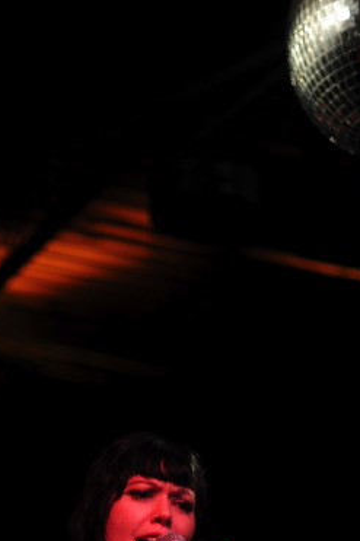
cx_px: 117
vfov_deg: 20.8
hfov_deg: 14.1
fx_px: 1456
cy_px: 442
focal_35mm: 97
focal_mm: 50
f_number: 1.6
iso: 280
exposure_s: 1/60
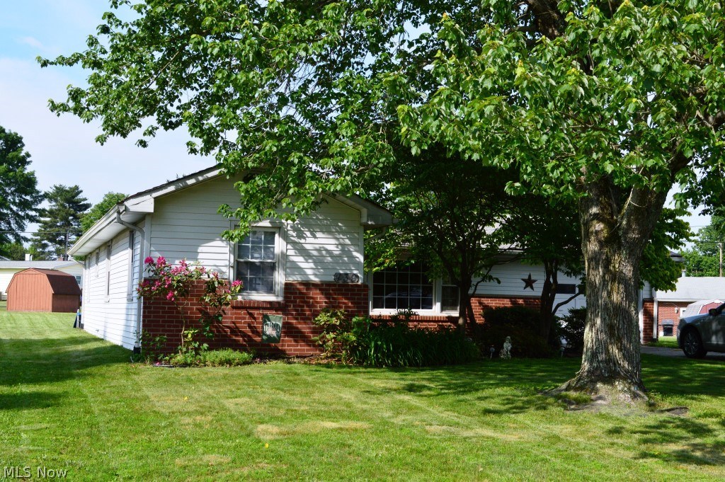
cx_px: 362
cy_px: 241
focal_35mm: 48
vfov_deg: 28.0
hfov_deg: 41.1
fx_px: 966
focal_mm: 32
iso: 400
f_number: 11
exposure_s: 1/500
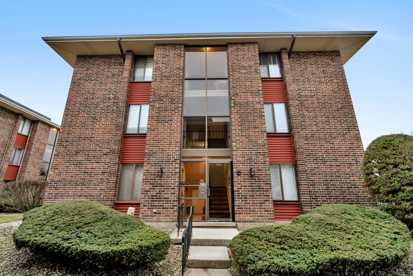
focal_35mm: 16
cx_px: 206
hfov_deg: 96.7
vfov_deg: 73.8
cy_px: 138
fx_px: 184
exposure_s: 1/20
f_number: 9
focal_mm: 16
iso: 800
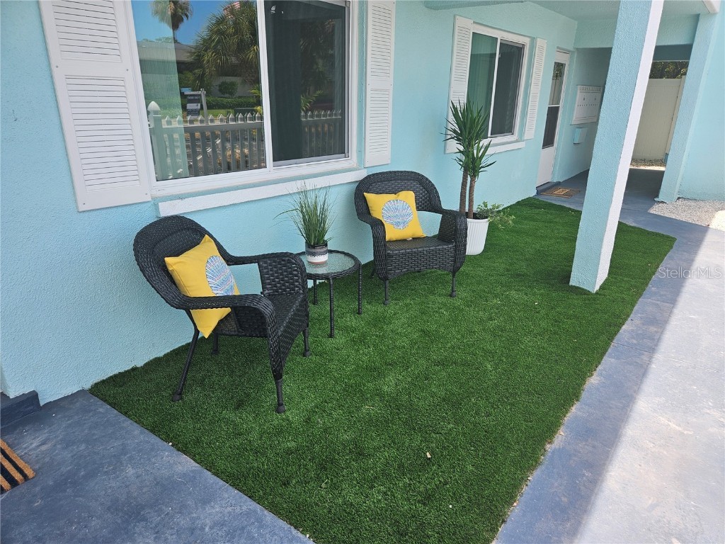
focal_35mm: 23
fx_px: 482
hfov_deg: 73.9
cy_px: 272
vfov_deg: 58.9
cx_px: 362
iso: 32
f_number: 1.8
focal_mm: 5.4
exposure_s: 1/598
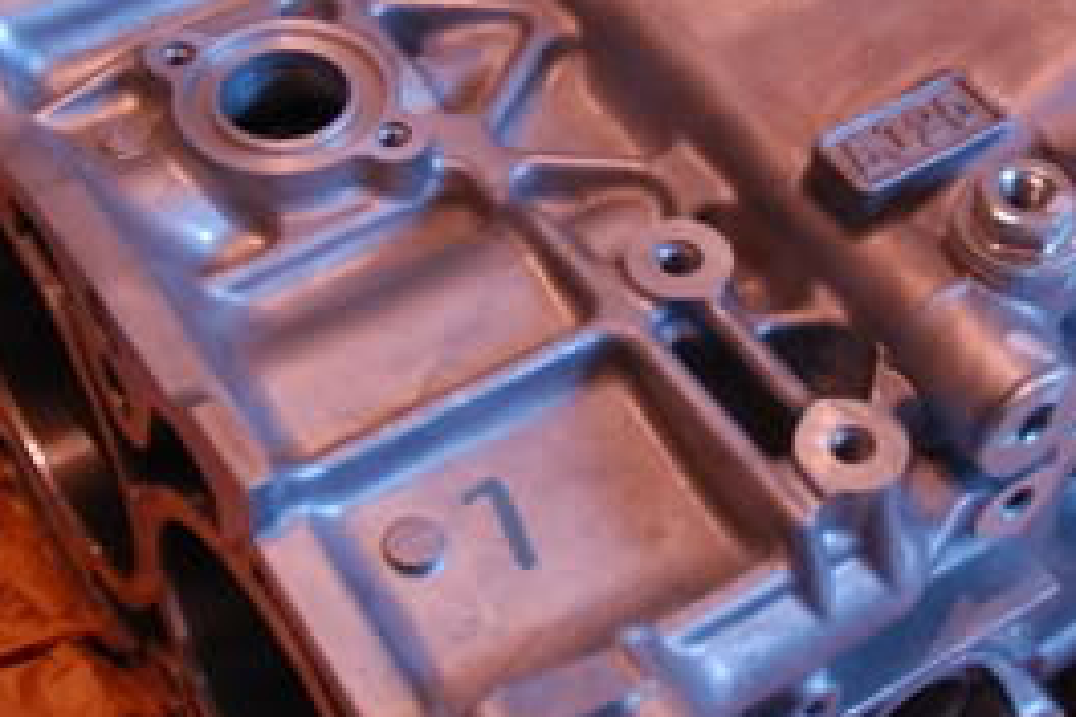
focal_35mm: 82
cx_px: 640
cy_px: 130
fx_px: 2451
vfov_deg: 16.5
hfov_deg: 24.7
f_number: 3.5
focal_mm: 18
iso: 800
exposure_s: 1/50
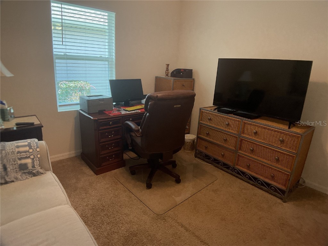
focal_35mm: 29
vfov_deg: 48.2
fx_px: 275
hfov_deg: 61.7
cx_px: 164
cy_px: 123
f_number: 1.8
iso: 50
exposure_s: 1/120
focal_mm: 3
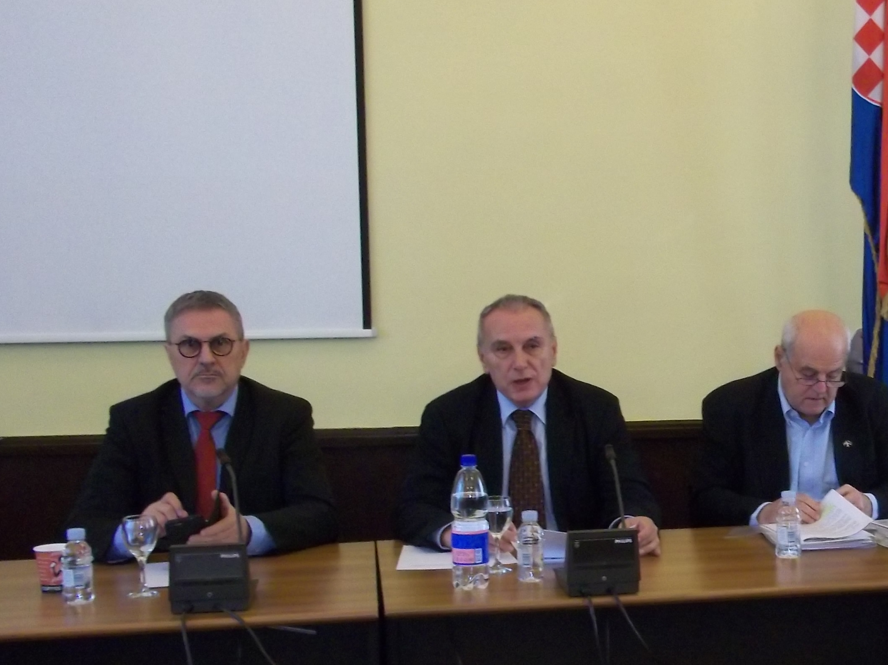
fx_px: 1744
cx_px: 785
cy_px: 425
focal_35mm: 68
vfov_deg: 21.6
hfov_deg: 27.6
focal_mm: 6.5
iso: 320
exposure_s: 1/30
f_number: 3.1
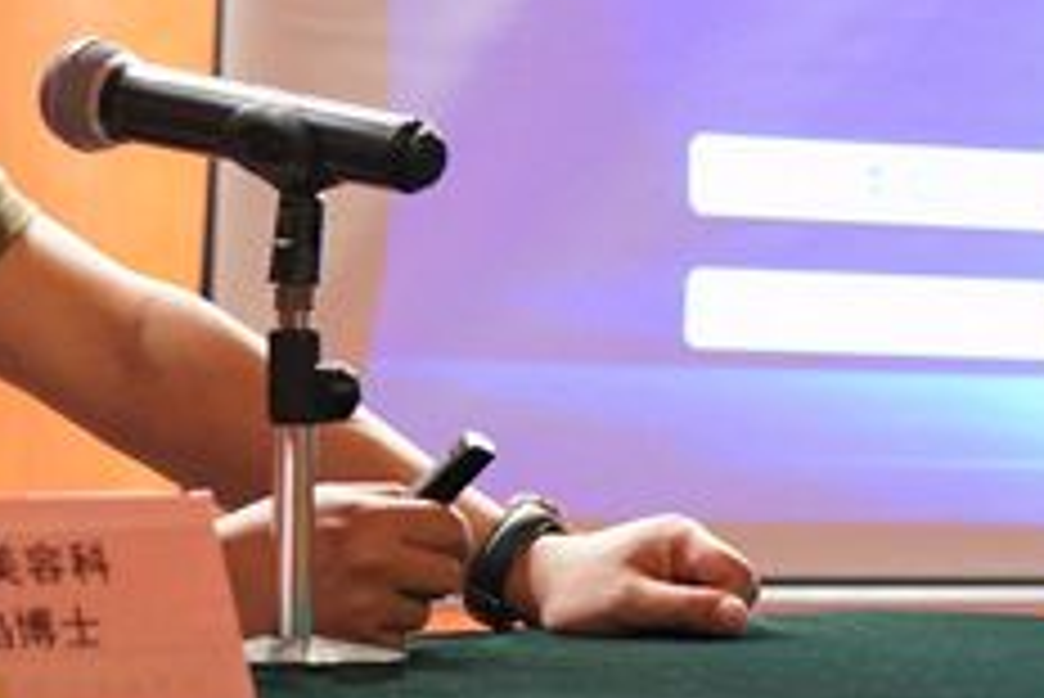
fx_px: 5310
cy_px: -77
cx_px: 459
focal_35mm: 183
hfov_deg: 11.2
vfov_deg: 7.5
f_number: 4
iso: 12800
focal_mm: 53
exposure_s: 1/160
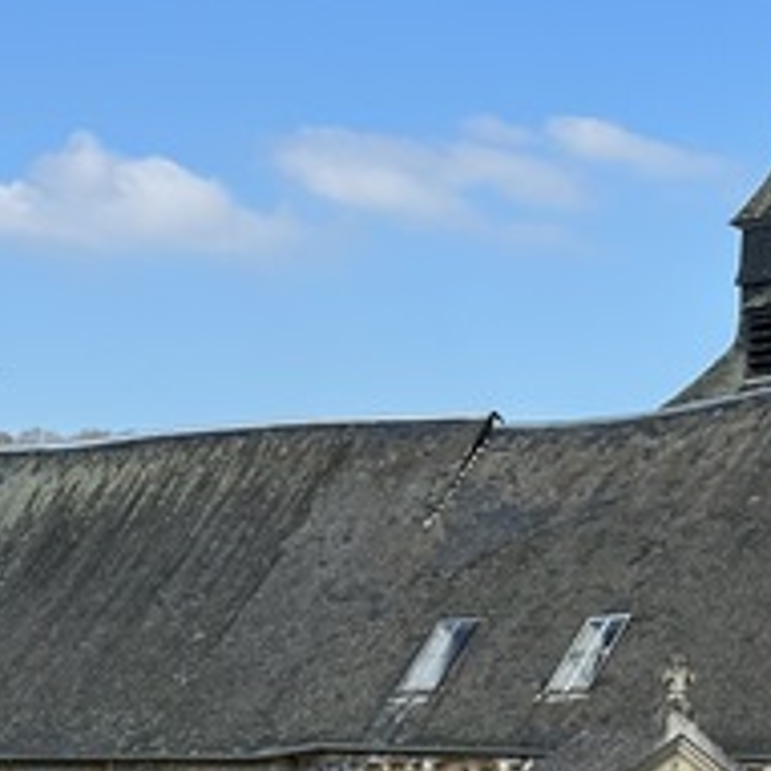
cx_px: 614
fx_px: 3351
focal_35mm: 133
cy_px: 622
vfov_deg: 13.1
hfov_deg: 13.1
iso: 64
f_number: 1.78
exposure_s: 1/4184
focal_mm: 6.86
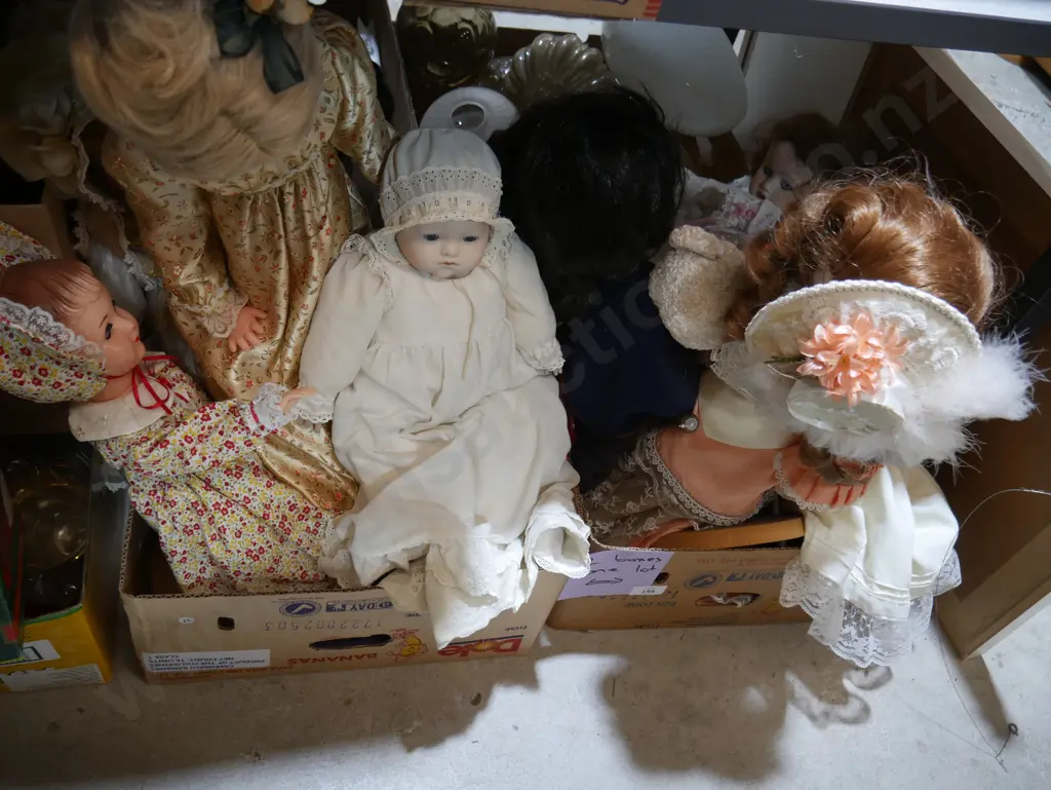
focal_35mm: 28
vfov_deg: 49.8
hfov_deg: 63.4
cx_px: 526
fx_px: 851
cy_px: 395
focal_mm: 14
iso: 320
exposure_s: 1/60
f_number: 3.5
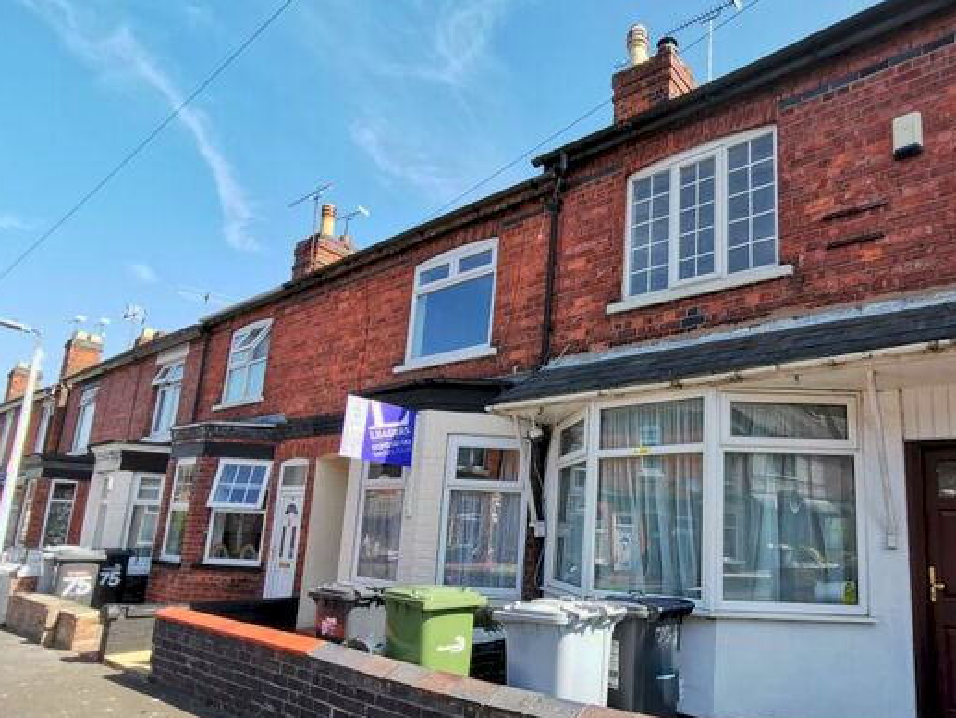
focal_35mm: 23
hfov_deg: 72.5
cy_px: 425
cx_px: 607
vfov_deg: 58.5
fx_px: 635
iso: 50
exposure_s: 1/585
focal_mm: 2.26
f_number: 2.2
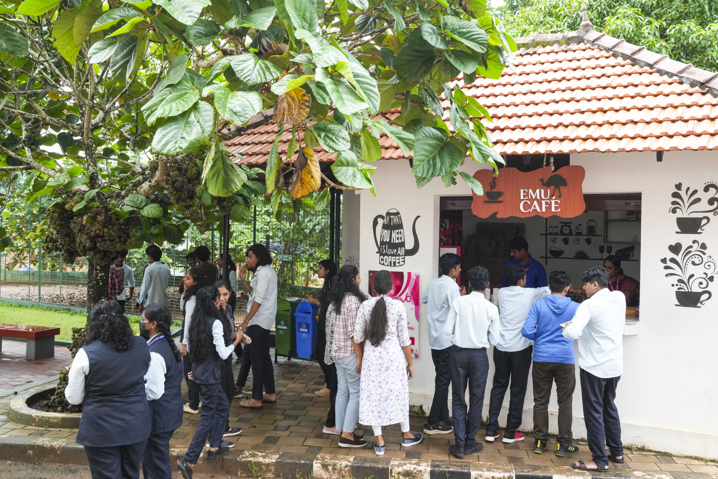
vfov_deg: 37.9
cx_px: 359
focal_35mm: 35
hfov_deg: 54.4
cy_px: 240
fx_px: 698
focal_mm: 35
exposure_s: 1/200
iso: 800
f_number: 8
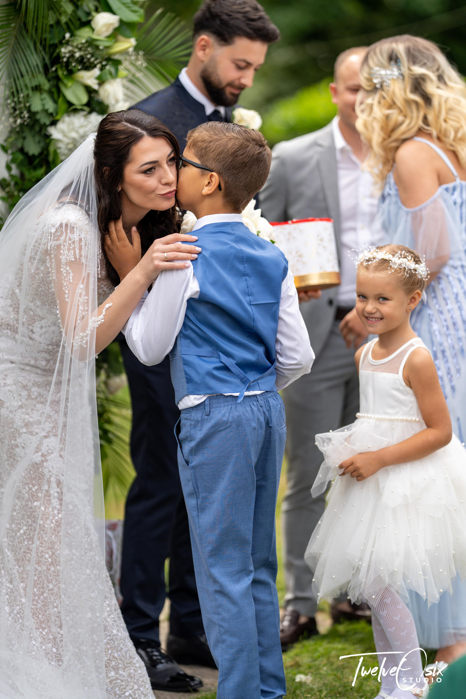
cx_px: 233
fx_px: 2621
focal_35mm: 135
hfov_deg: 10.2
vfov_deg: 15.2
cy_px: 350
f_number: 1.8
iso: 100
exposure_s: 1/2000
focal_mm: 135
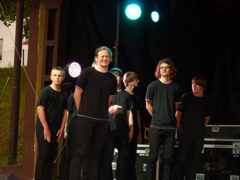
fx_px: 887
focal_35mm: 128
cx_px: 120
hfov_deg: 15.4
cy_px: 90
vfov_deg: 11.6
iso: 400
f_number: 4.4
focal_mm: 21
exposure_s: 1/125
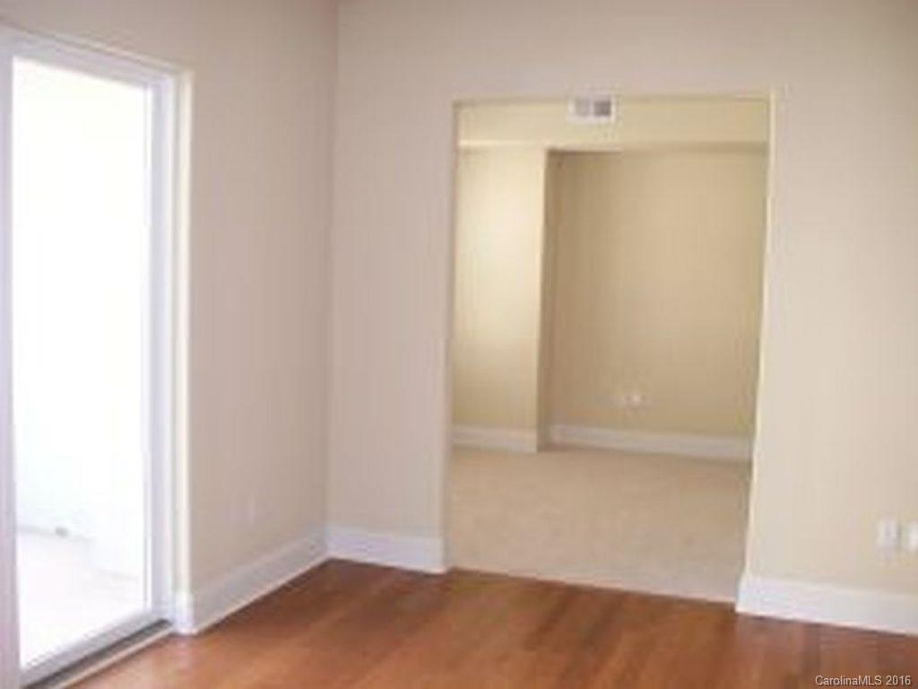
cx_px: 459
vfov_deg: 39.7
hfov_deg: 51.4
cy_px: 344
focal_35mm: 36
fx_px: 955
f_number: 2.7
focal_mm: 6
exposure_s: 1/32
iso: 140
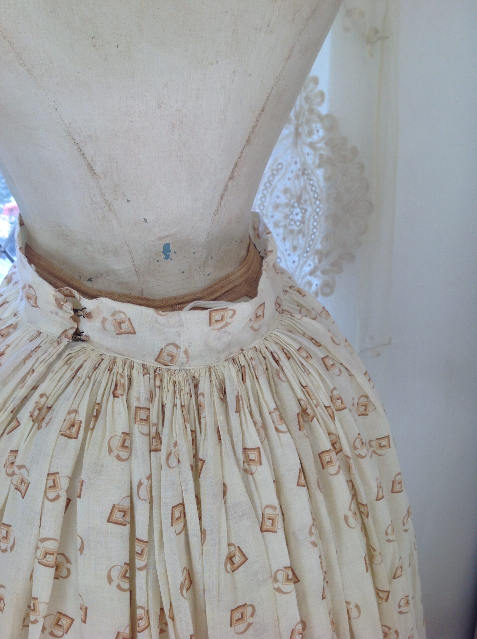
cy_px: 320
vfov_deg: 52.7
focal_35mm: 35
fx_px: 645
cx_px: 238
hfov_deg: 40.6
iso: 50
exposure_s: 1/120
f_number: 2.4
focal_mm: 4.28
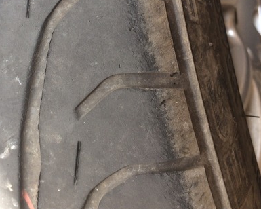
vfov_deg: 31.6
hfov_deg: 39.2
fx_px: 363
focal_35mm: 47
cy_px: 56
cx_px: 94
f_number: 2.2
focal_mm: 4.15
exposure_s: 1/100
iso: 50
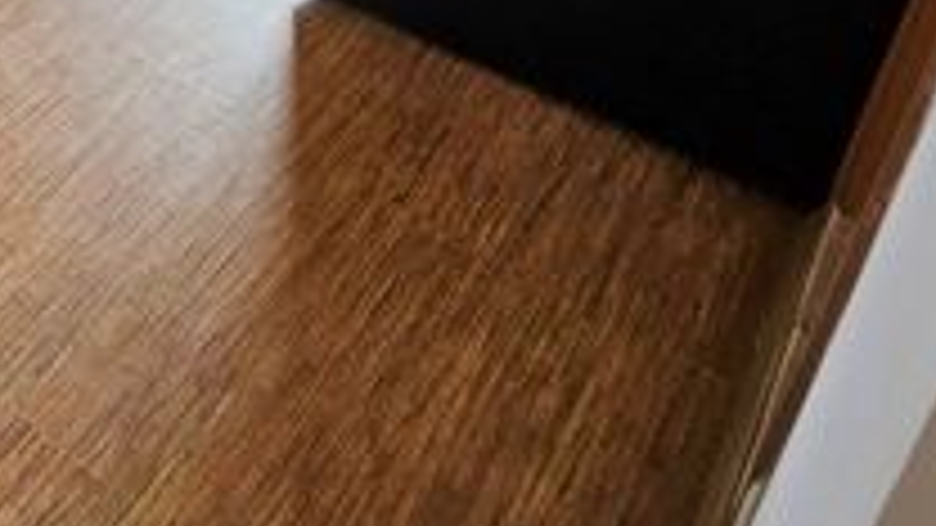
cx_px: -466
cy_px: -409
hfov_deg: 28.3
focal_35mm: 48
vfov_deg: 19.2
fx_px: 1191
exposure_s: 1/50
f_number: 2.2
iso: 50
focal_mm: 1.7
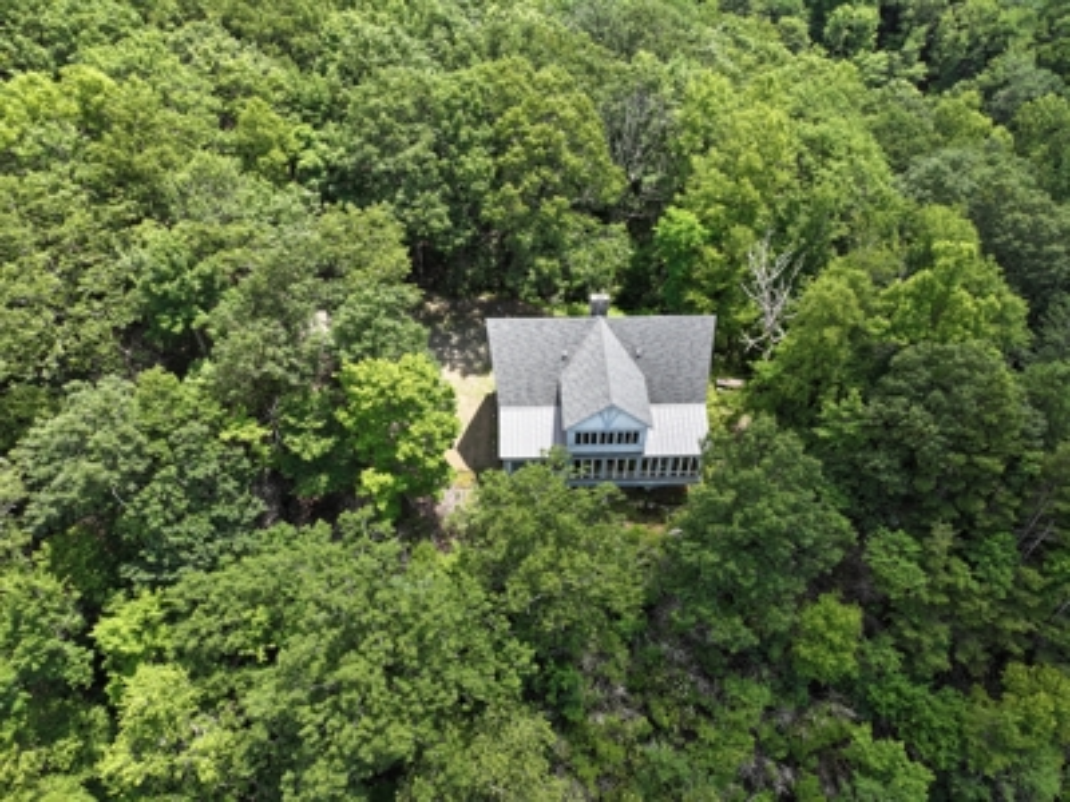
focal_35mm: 24
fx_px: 742
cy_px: 401
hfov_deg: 71.6
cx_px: 535
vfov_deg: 56.8
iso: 100
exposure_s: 1/640
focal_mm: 12.29
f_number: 2.8
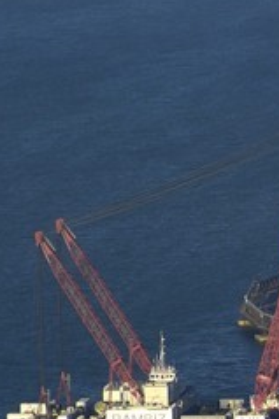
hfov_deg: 2.1
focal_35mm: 651
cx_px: 1200
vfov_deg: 3.2
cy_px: 195
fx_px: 7582
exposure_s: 1/640
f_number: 5
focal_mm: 65
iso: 100
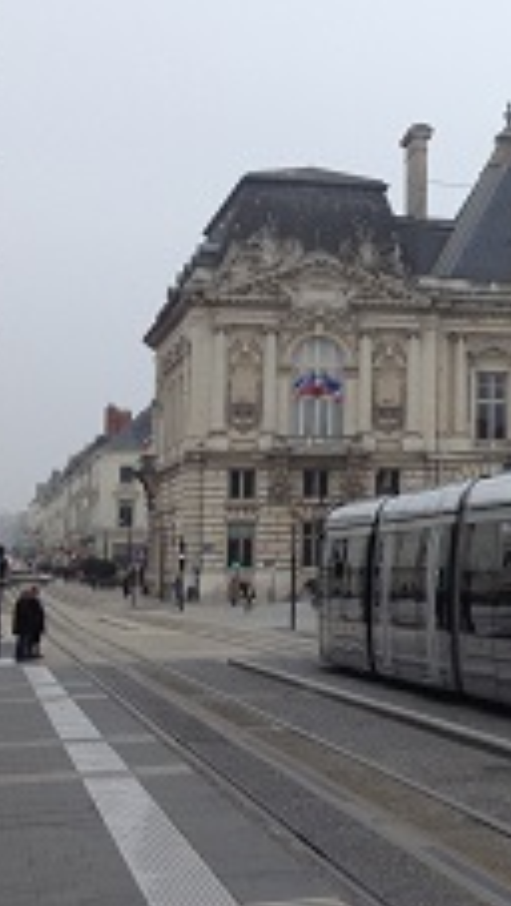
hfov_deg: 13.5
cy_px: 321
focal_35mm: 84
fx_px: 2020
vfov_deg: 25.2
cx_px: 778
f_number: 2.4
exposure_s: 1/778
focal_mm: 4.28
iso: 50
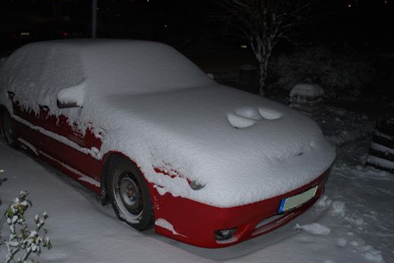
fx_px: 373
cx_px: 153
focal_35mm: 34
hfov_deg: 55.2
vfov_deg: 38.9
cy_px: 111
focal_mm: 18
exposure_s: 1/60
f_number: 3.5
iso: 200
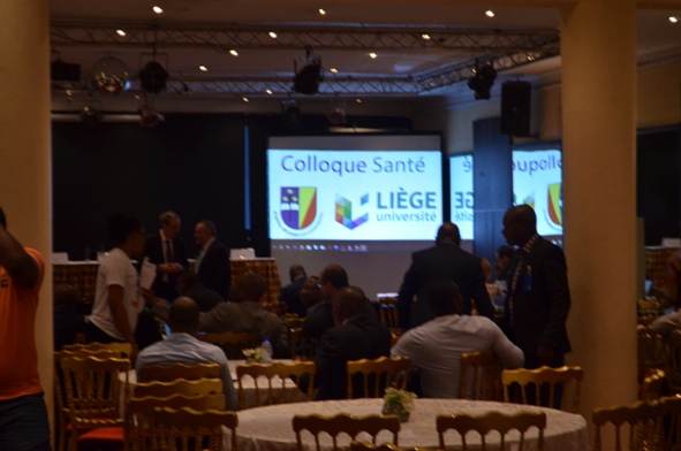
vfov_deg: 16.5
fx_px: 1558
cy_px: 226
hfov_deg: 24.7
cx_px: 340
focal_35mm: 82
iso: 1000
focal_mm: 55
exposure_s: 1/30
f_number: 5.6
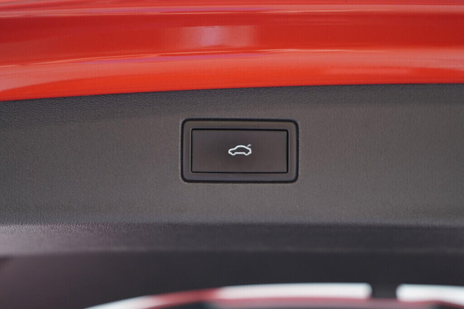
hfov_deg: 53.1
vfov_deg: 36.9
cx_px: 232
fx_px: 464
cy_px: 154
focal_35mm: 36
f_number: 2.8
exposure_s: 1/40
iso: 400
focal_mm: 24
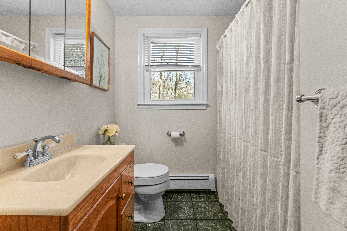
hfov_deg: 95.7
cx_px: 174
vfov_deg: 72.7
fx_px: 157
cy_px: 116
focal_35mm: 16
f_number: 11
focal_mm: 16.3
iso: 1600
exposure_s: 1/8
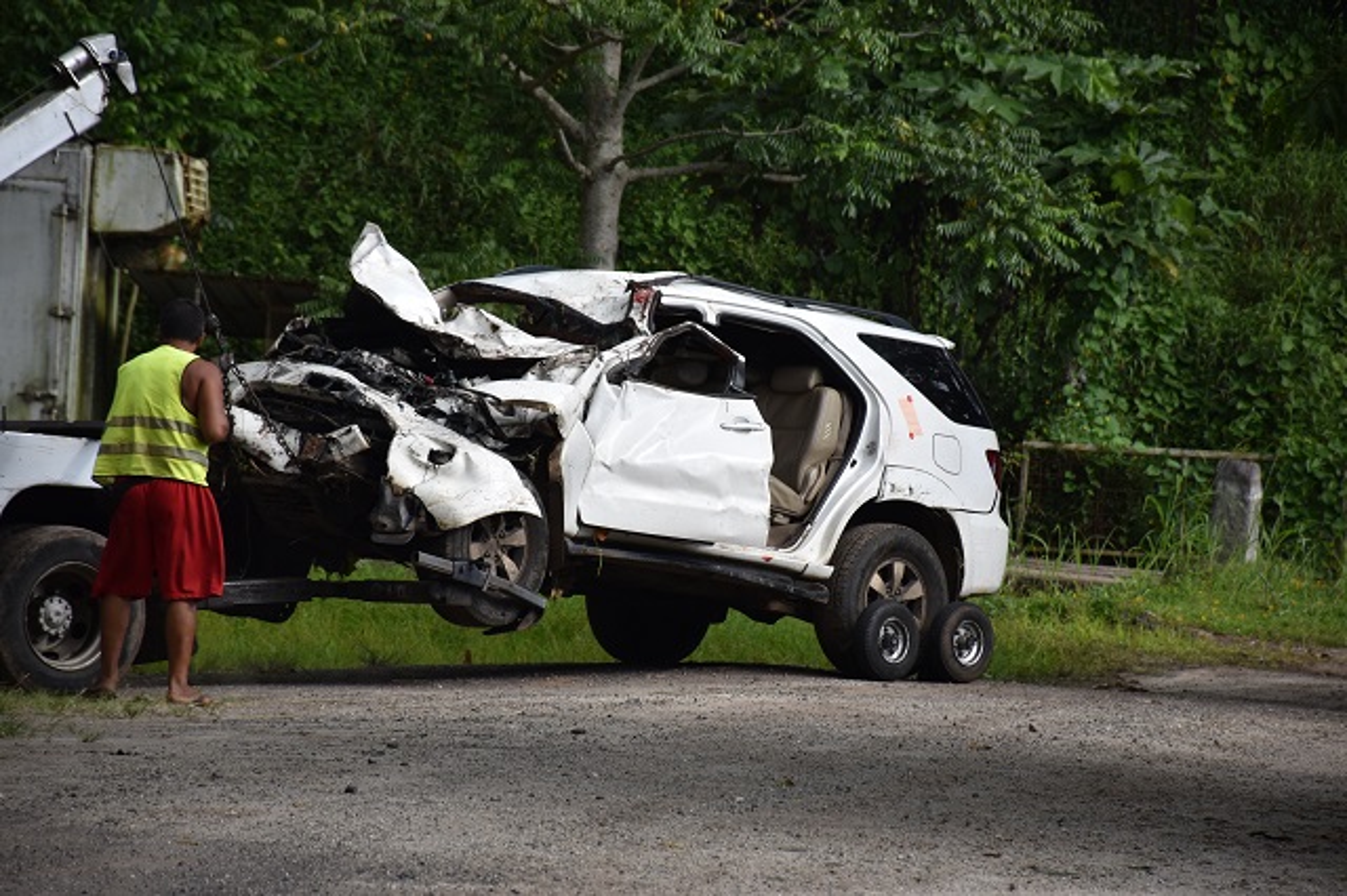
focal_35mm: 210
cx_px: 674
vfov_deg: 6.5
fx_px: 7853
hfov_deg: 9.8
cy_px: 448
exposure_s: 1/500
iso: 220
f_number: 5.6
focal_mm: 140
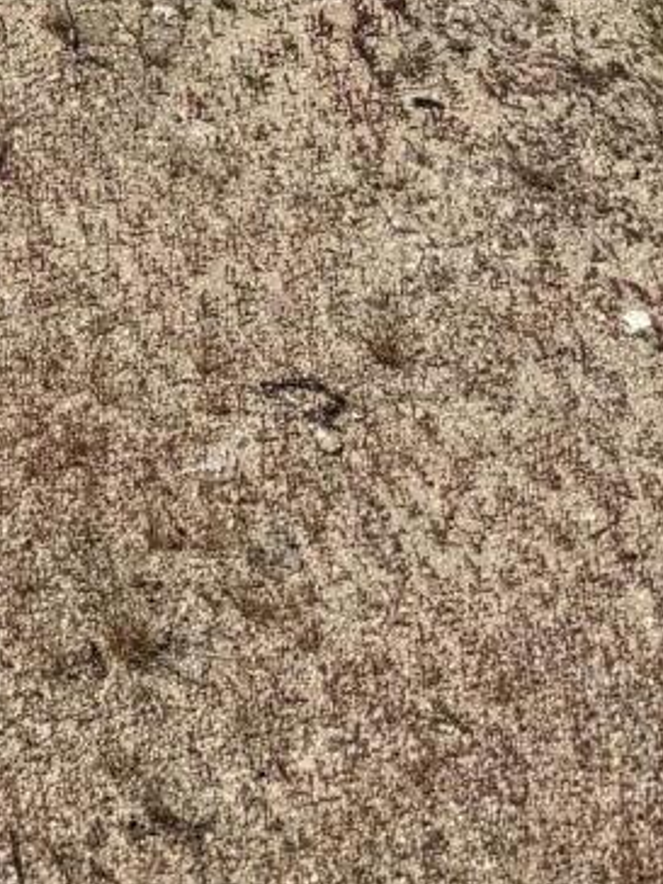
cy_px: -1219
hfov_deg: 10.5
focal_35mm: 132
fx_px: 3371
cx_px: -576
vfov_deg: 12.1
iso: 80
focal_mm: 6.76
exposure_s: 1/10309
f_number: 1.78
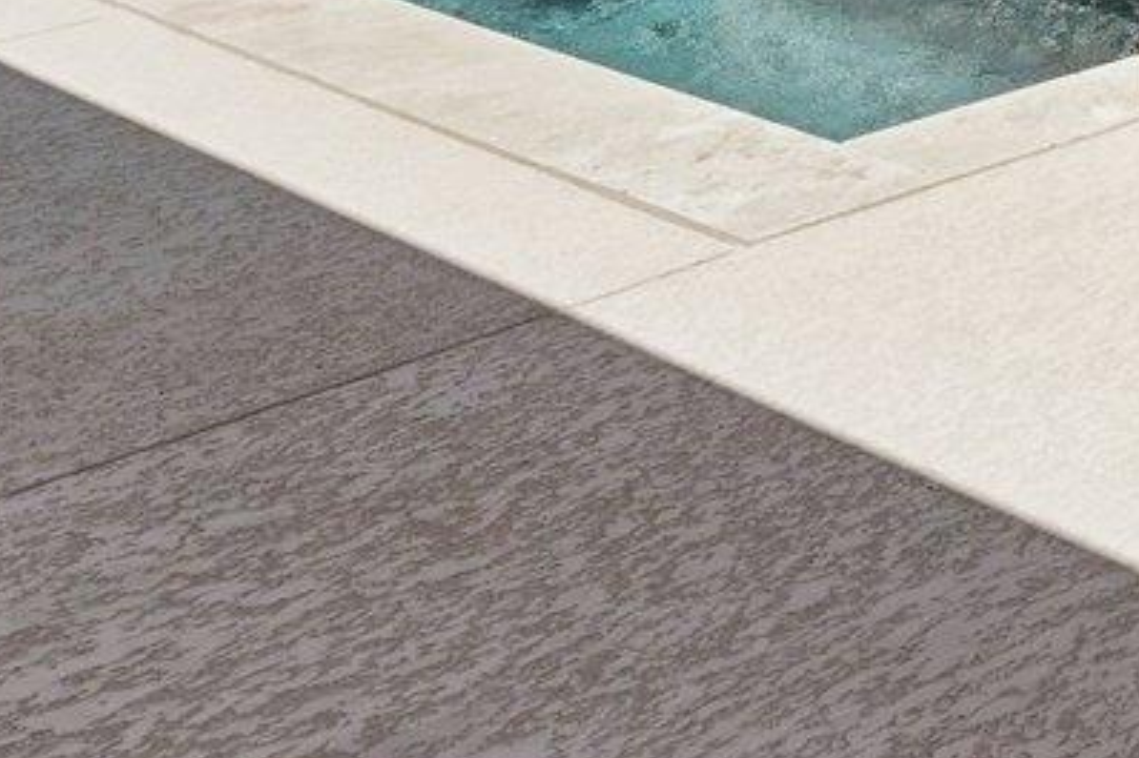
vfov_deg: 15.4
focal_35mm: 72
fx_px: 2277
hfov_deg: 18.3
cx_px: 2295
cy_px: -725
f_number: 8
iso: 400
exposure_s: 1/800
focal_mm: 14
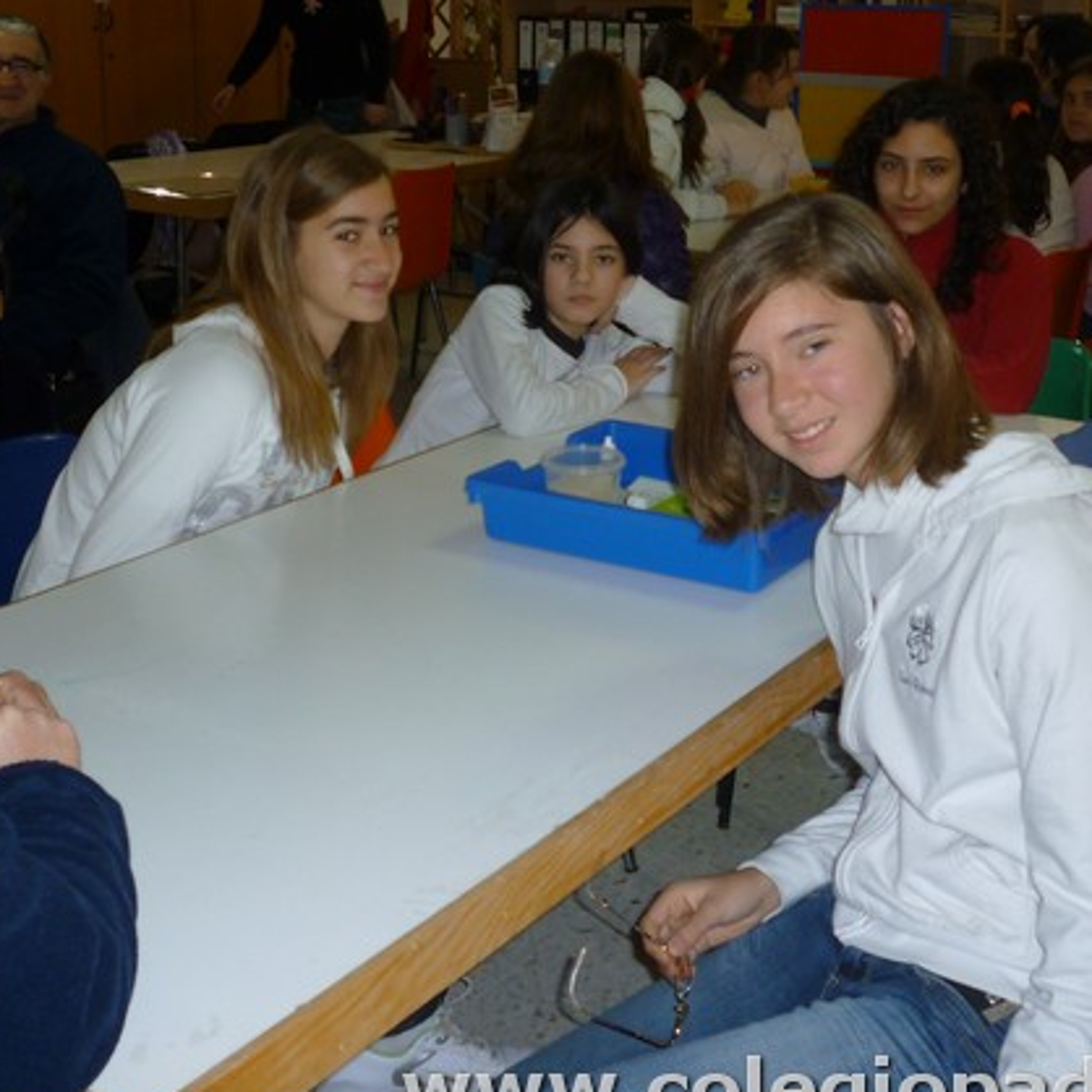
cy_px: 361
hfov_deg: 34.6
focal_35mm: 49
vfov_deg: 34.3
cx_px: 632
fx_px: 1749
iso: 100
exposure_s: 1/60
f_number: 3.3
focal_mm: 5.2
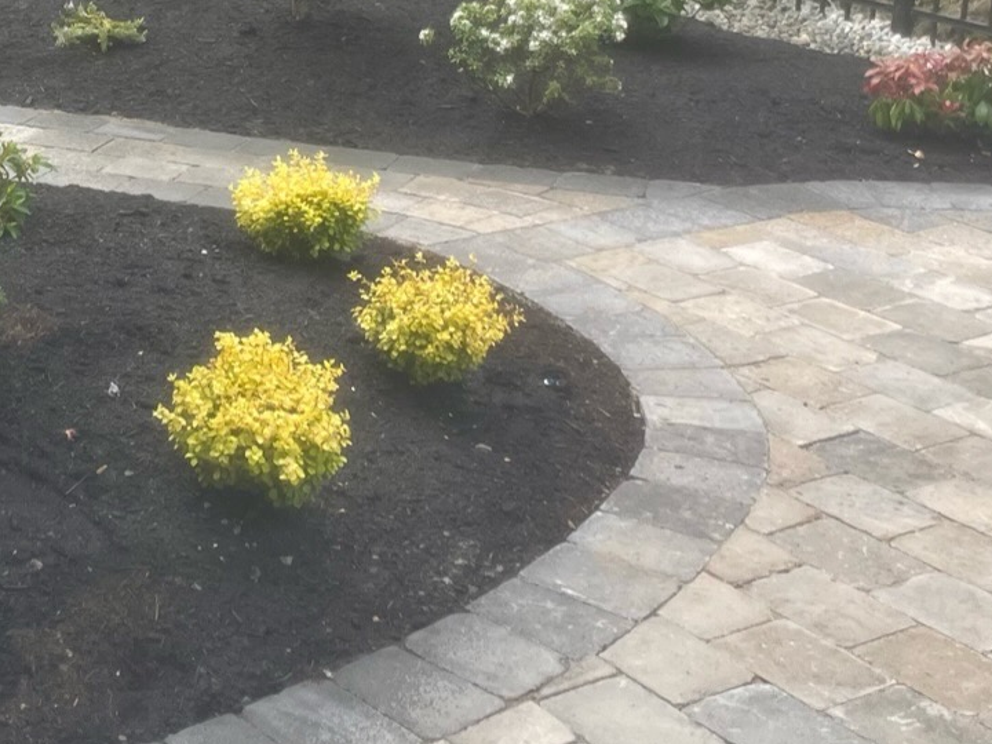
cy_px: 55
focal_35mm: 74
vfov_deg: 19.5
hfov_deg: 25.1
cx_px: -1
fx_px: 2121
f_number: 1.6
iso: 32
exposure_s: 1/801
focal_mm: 4.2
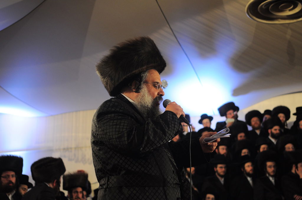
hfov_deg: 30.5
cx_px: 151
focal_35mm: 66
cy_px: 100
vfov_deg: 20.6
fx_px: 553
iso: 640
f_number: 2.8
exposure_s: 1/60
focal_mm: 44
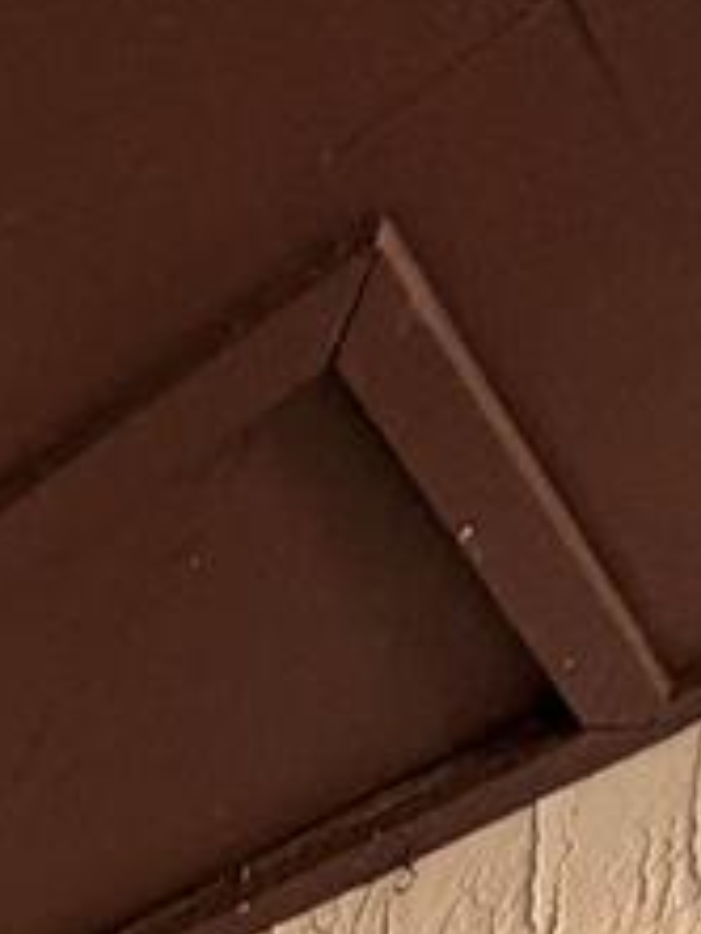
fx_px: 2050
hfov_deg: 16.7
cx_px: -486
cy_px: 2371
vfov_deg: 14.1
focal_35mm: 76
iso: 200
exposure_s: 1/121
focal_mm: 2.22
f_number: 2.2
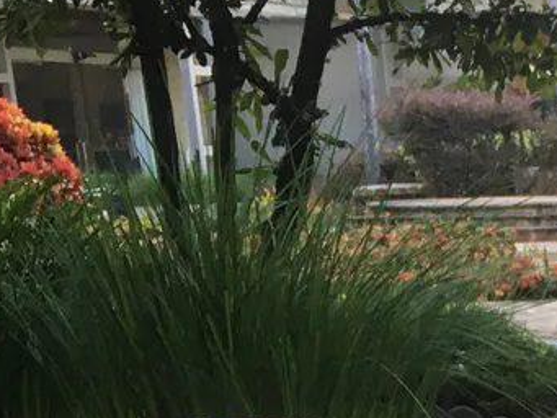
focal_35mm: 136
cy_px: 751
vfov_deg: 10.3
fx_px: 2189
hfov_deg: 12.9
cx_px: 1052
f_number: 2.2
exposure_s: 1/40
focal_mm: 4.15
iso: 25
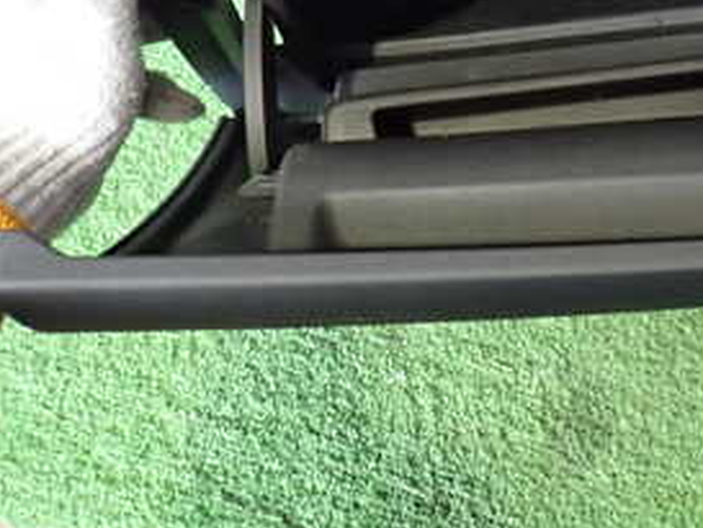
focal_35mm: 55
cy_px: -18
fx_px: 1117
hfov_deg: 31.2
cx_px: 767
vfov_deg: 25.1
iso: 500
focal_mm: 4.5
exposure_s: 1/30
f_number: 2
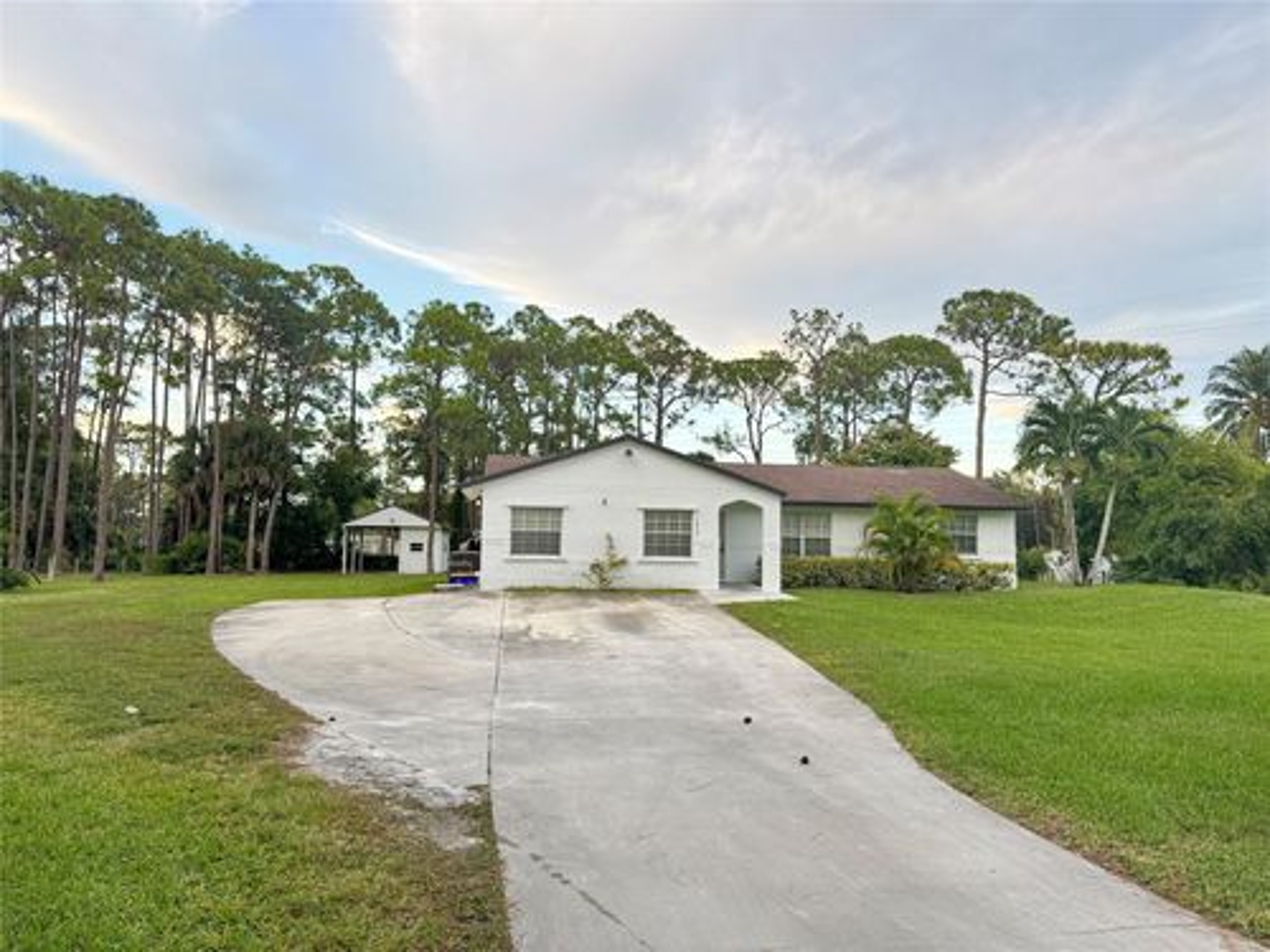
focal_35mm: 24
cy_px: 476
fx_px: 881
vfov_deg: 56.8
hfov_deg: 71.6
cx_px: 635
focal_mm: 6.76
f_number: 1.78
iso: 160
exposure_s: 1/121
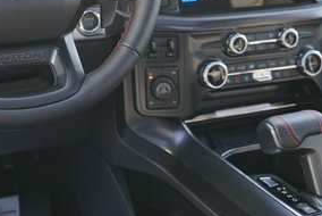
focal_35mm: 72
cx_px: 102
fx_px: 645
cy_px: 7
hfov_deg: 27.8
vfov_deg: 18.5
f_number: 4
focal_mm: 32
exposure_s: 1/60
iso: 160
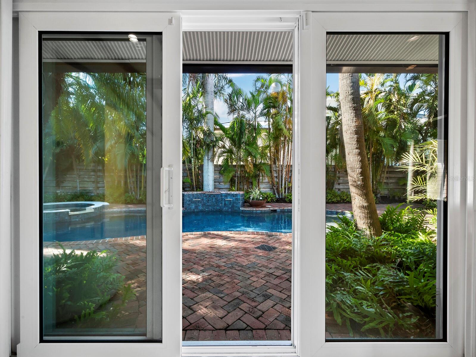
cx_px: 238
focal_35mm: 14
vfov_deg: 85.7
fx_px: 192
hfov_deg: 102.1
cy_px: 178
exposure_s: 1/5
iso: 400
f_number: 11
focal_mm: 7
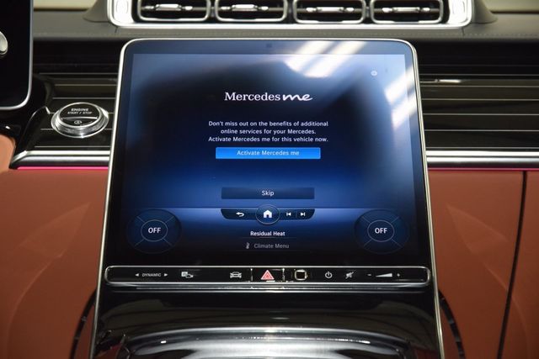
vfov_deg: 13.0
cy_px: 180
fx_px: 1572
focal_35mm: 105
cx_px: 270
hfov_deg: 19.5
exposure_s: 1/60
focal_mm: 70
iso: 1600
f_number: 4.5
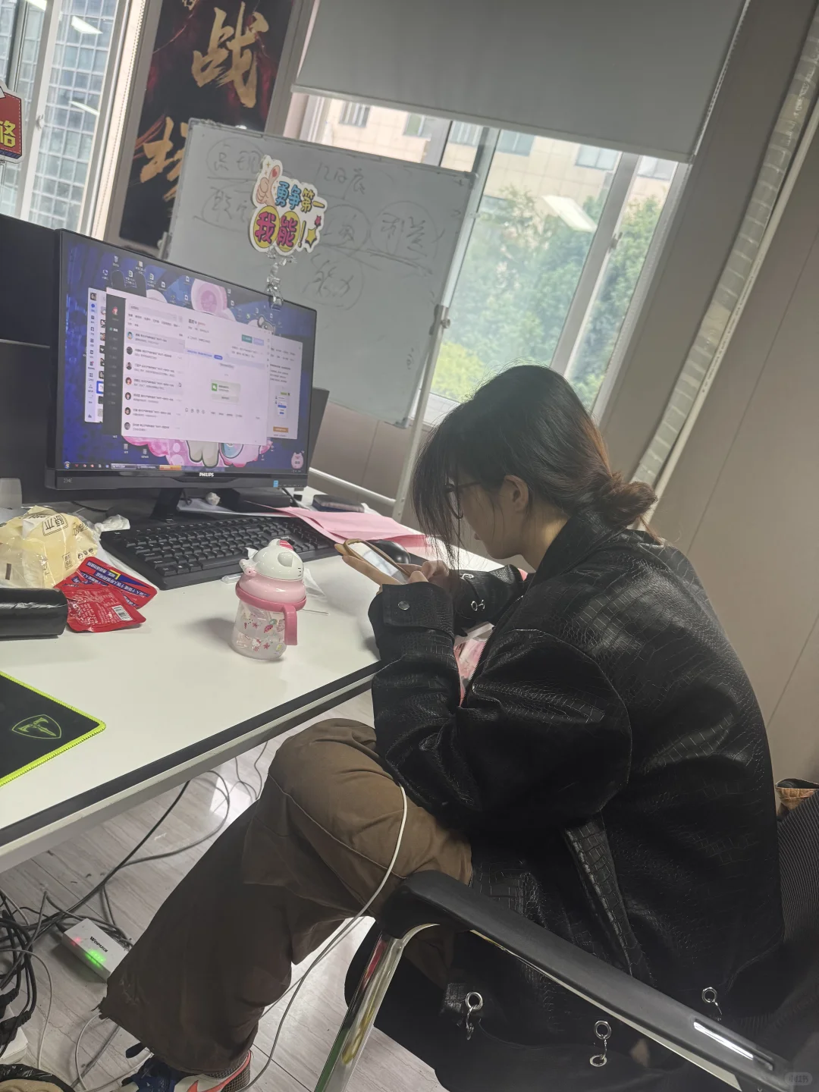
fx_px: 757
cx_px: 410
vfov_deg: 71.6
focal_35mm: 24
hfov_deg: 56.8
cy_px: 546
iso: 200
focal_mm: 6.76
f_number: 1.78
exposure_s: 1/121
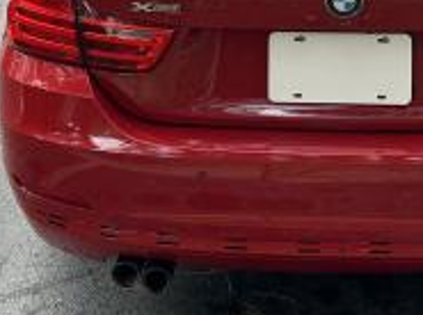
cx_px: 293
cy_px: -18
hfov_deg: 27.2
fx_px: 866
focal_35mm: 71
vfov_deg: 19.9
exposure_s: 1/130
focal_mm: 5.7
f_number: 1.5
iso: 32
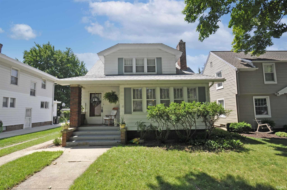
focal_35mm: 16
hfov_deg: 95.1
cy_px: 95
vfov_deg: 71.9
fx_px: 131
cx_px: 144
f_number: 8
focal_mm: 11
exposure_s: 1/250
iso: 200
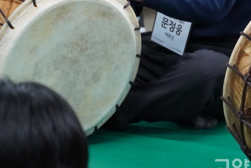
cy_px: -23
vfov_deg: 3.6
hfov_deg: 5.4
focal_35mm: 378
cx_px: 244
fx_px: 2637
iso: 4000
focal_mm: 101
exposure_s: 1/160
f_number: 6.3
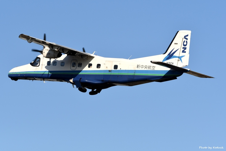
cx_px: 113
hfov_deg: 6.2
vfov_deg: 4.2
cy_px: 76
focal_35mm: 330
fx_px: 2072
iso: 400
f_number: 8
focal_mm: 220
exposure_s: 1/1250
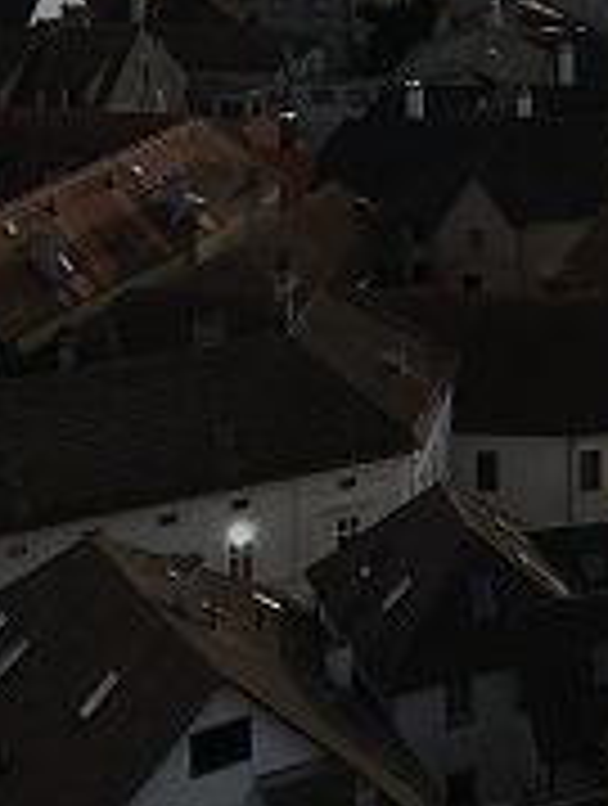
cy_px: -144
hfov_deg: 14.4
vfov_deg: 19.1
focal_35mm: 97
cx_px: 892
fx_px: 2264
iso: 25
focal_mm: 4.15
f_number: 2.2
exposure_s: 1/2331
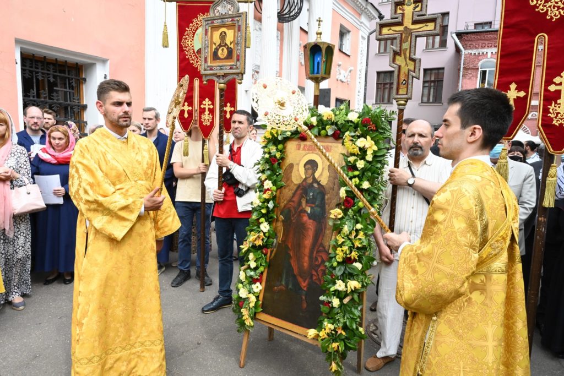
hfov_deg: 73.7
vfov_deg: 53.1
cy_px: 188
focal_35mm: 24
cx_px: 282
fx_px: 376
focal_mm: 24
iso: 3200
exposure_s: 1/640
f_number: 13
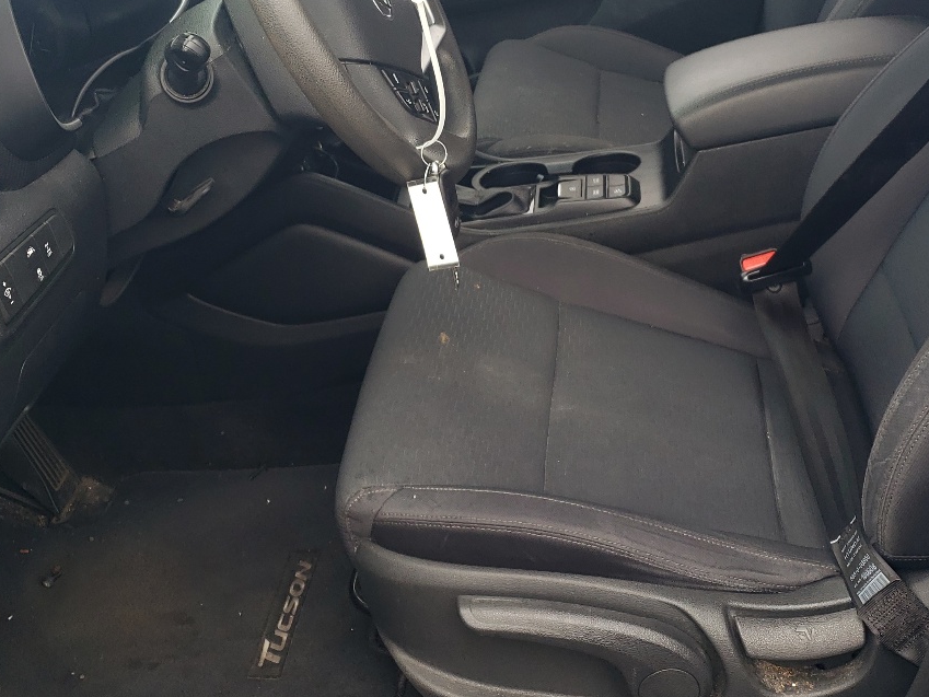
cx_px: 467
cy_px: 183
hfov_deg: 38.9
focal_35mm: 49
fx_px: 1315
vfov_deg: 29.3
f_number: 1.5
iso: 50
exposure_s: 1/400
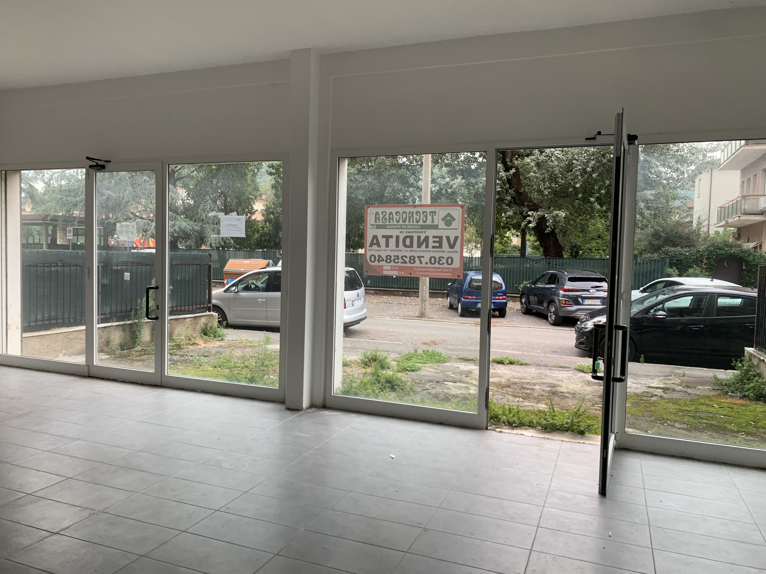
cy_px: 287
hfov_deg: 67.3
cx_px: 383
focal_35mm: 26
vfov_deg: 53.1
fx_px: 575
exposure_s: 1/102
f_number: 1.8
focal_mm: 4.25
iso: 100
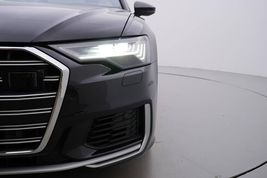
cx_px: 134
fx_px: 267
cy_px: 89
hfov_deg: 53.1
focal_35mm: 36
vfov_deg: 36.9
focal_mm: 24
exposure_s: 1/100
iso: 125
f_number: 4.5
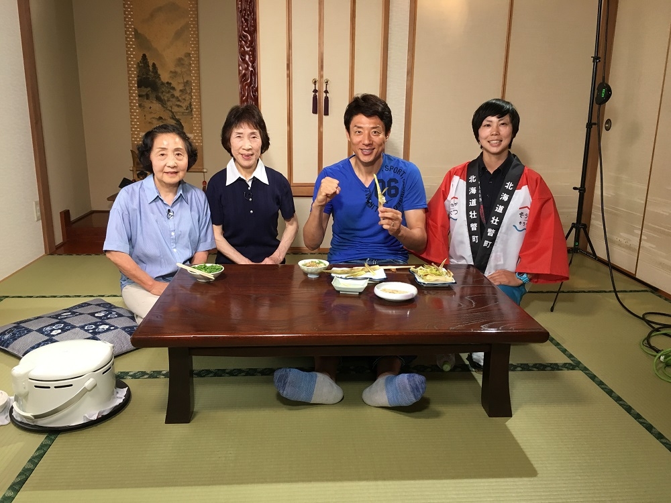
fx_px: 562
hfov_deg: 61.7
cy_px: 252
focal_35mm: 29
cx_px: 336
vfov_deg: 48.2
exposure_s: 1/30
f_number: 2.2
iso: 80
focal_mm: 4.2
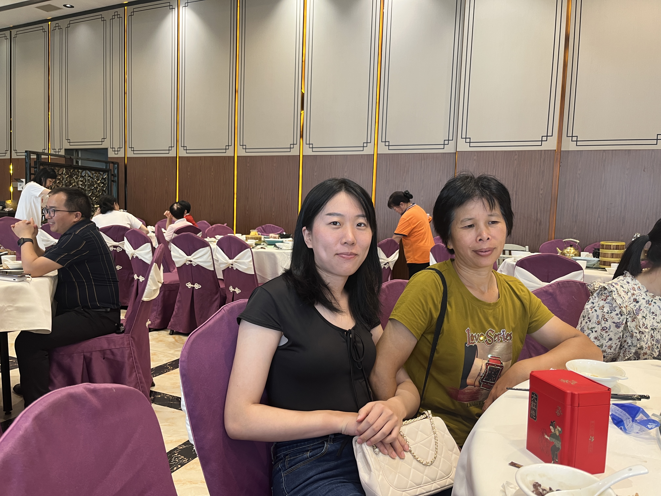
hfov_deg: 67.3
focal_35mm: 26
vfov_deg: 53.1
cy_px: 248
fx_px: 496
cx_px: 330
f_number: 1.6
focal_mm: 5.1
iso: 100
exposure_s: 1/50
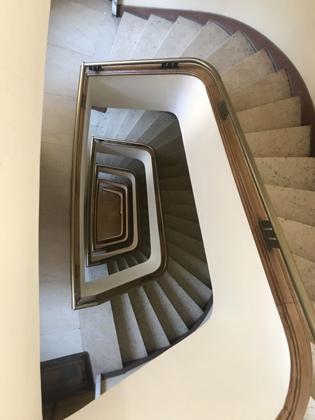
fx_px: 340
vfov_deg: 63.4
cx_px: 158
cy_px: 210
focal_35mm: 28
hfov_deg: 49.7
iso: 64
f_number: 1.8
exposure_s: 1/17
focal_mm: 3.99
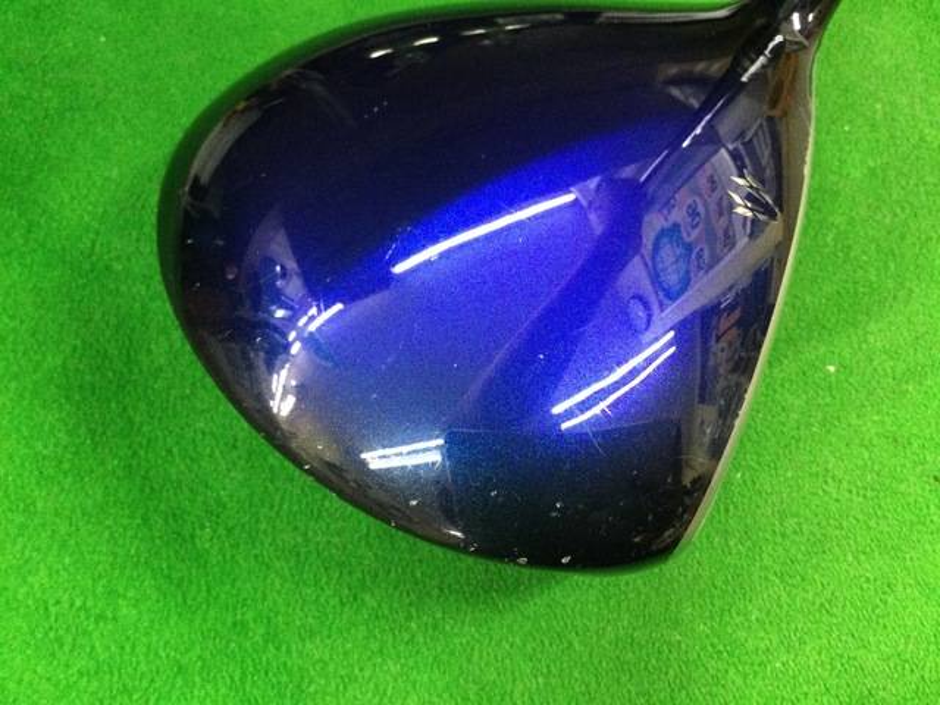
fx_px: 842
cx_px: 470
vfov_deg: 45.4
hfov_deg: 58.4
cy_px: 352
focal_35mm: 31
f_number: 2.4
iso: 200
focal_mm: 3.3
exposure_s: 1/20
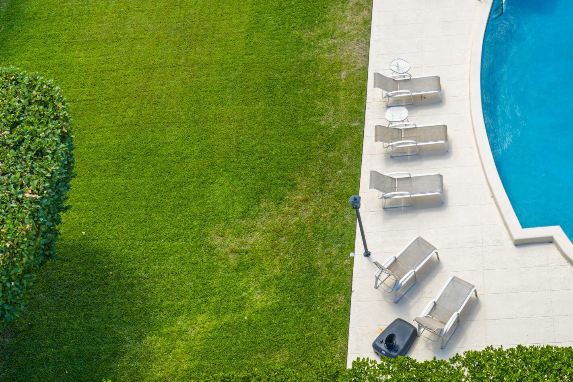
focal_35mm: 59
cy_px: 16
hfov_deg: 32.4
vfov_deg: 22.3
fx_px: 939
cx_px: 504
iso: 100
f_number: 5
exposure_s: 1/60
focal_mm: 14.45
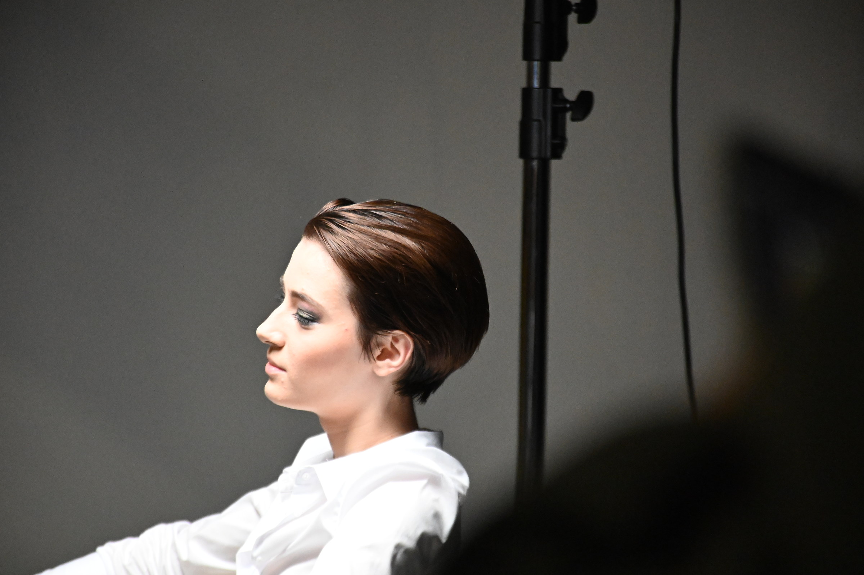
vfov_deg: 6.5
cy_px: 288
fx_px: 5038
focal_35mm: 210
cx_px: 432
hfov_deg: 9.8
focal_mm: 140
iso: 7200
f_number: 5.6
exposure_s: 1/160
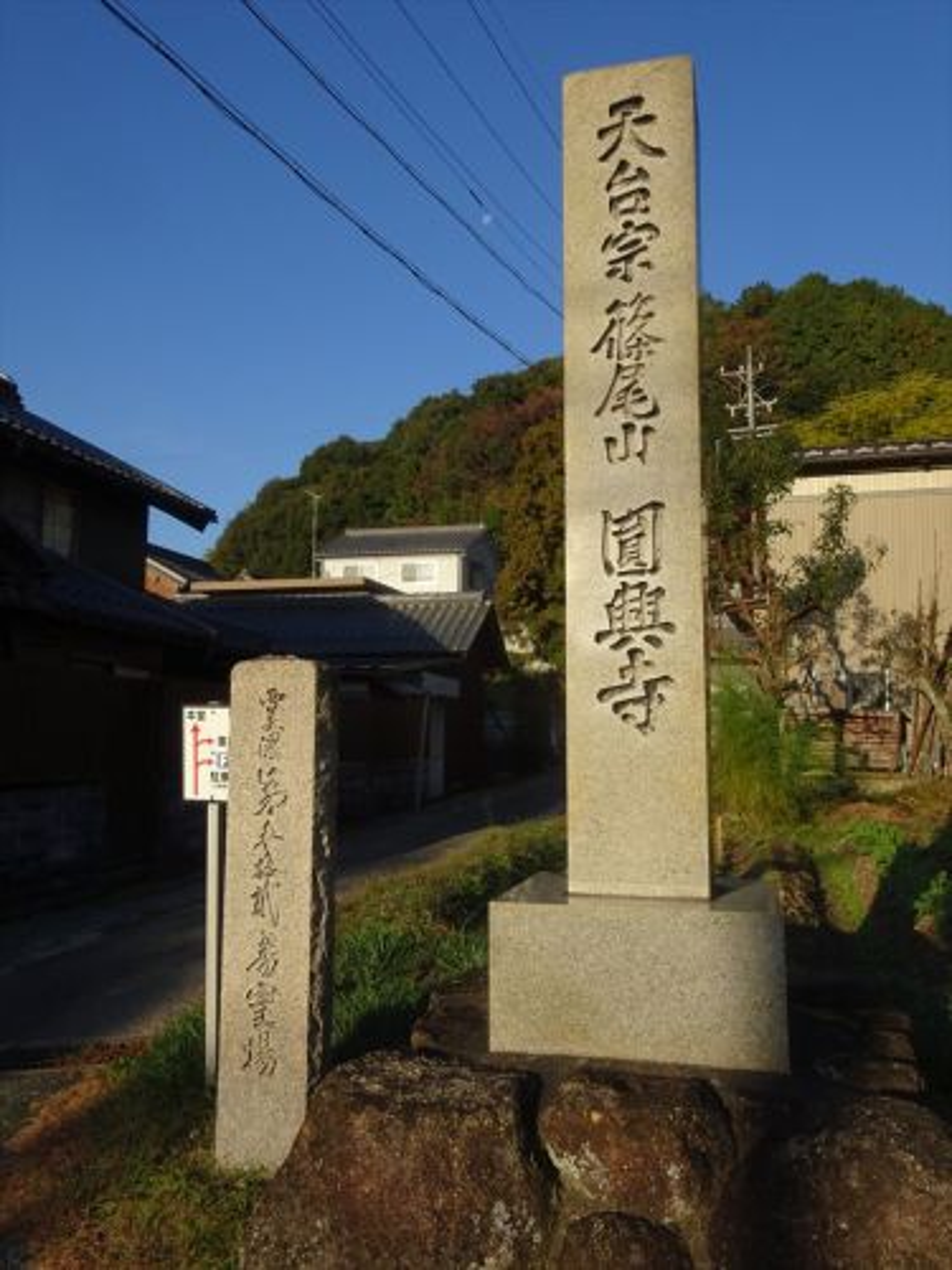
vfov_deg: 63.4
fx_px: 1027
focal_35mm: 28
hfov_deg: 49.7
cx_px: 476
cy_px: 635
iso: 80
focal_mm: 4.75
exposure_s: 1/800
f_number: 3.5
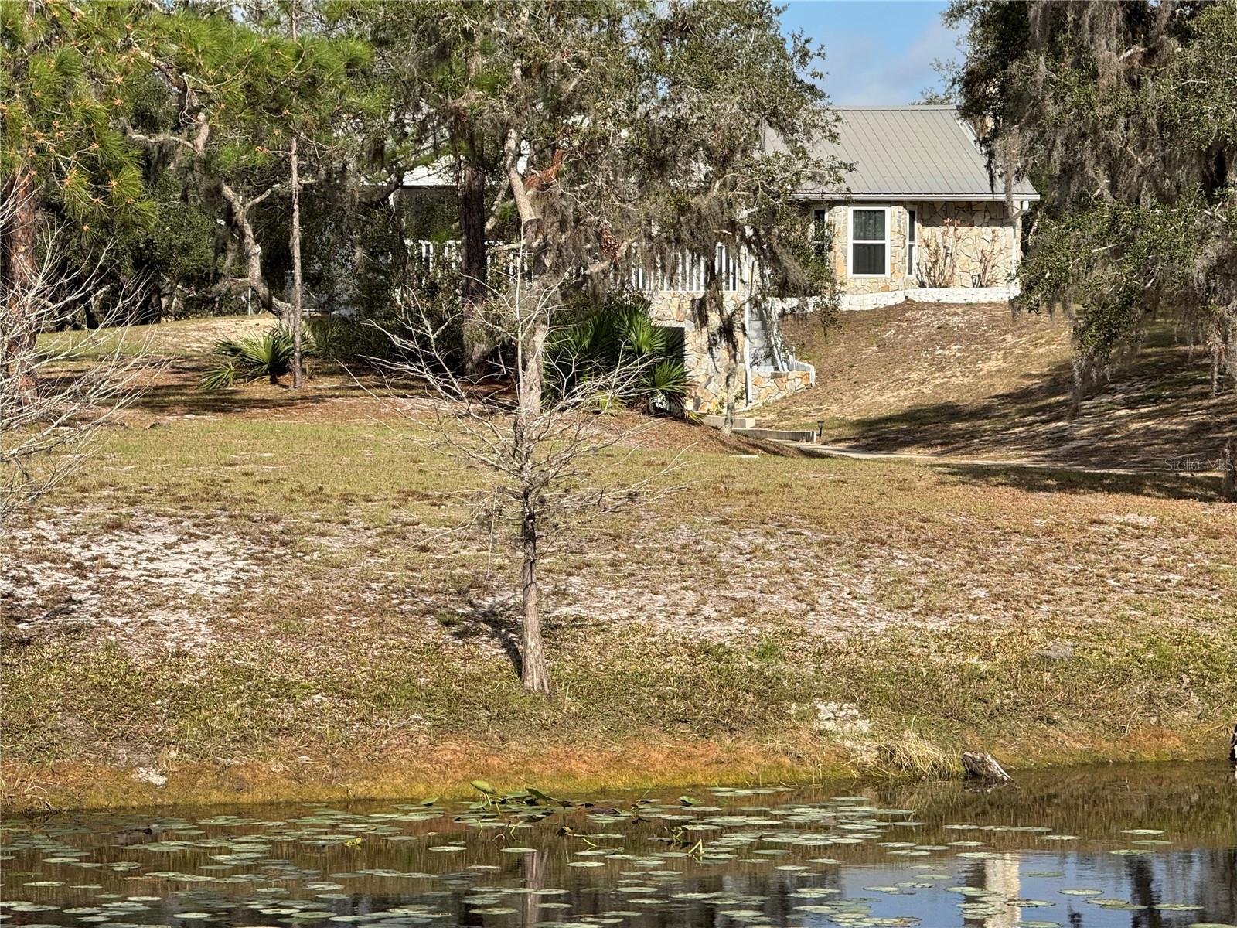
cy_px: 464
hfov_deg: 16.4
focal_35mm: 120
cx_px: 618
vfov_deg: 12.3
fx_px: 4288
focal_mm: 15.66
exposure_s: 1/1342
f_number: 2.8
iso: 50
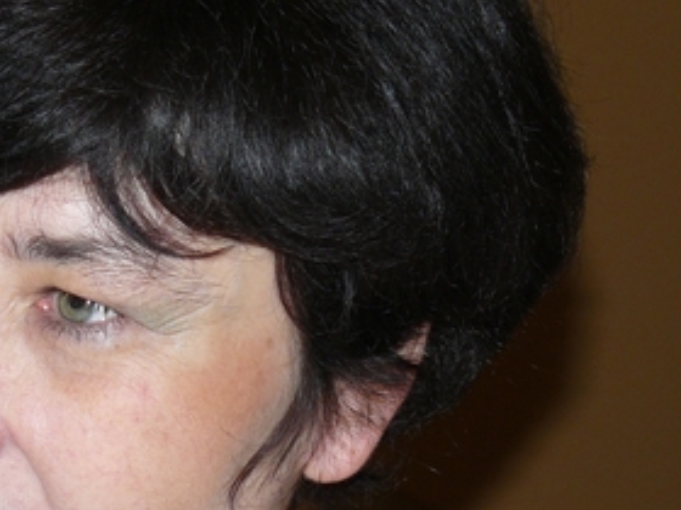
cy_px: 216
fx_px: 5017
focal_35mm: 255
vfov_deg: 5.8
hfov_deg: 7.7
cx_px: 58
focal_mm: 19.9
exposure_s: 1/30
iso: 100
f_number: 3.2
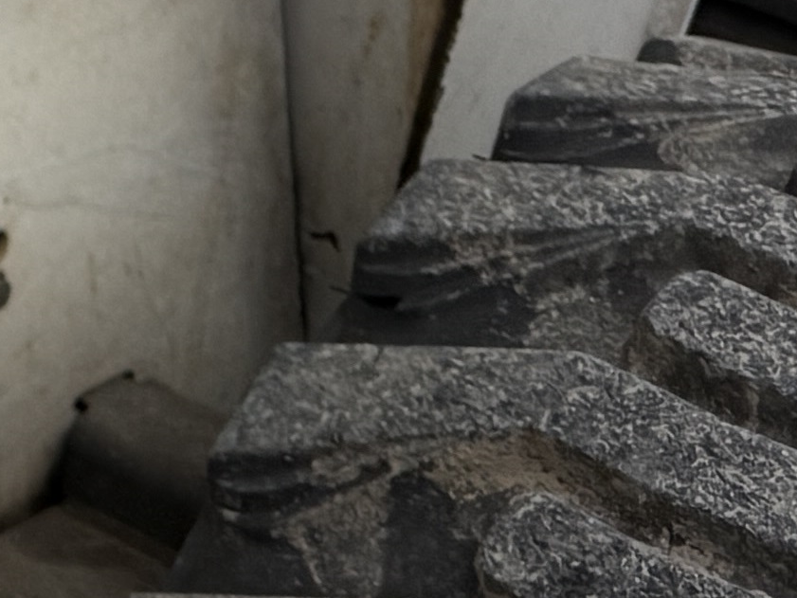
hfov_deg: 9.0
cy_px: -1085
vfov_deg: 8.0
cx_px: -1804
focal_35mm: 163
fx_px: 3753
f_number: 1.78
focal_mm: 6.76
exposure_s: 1/3759
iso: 80
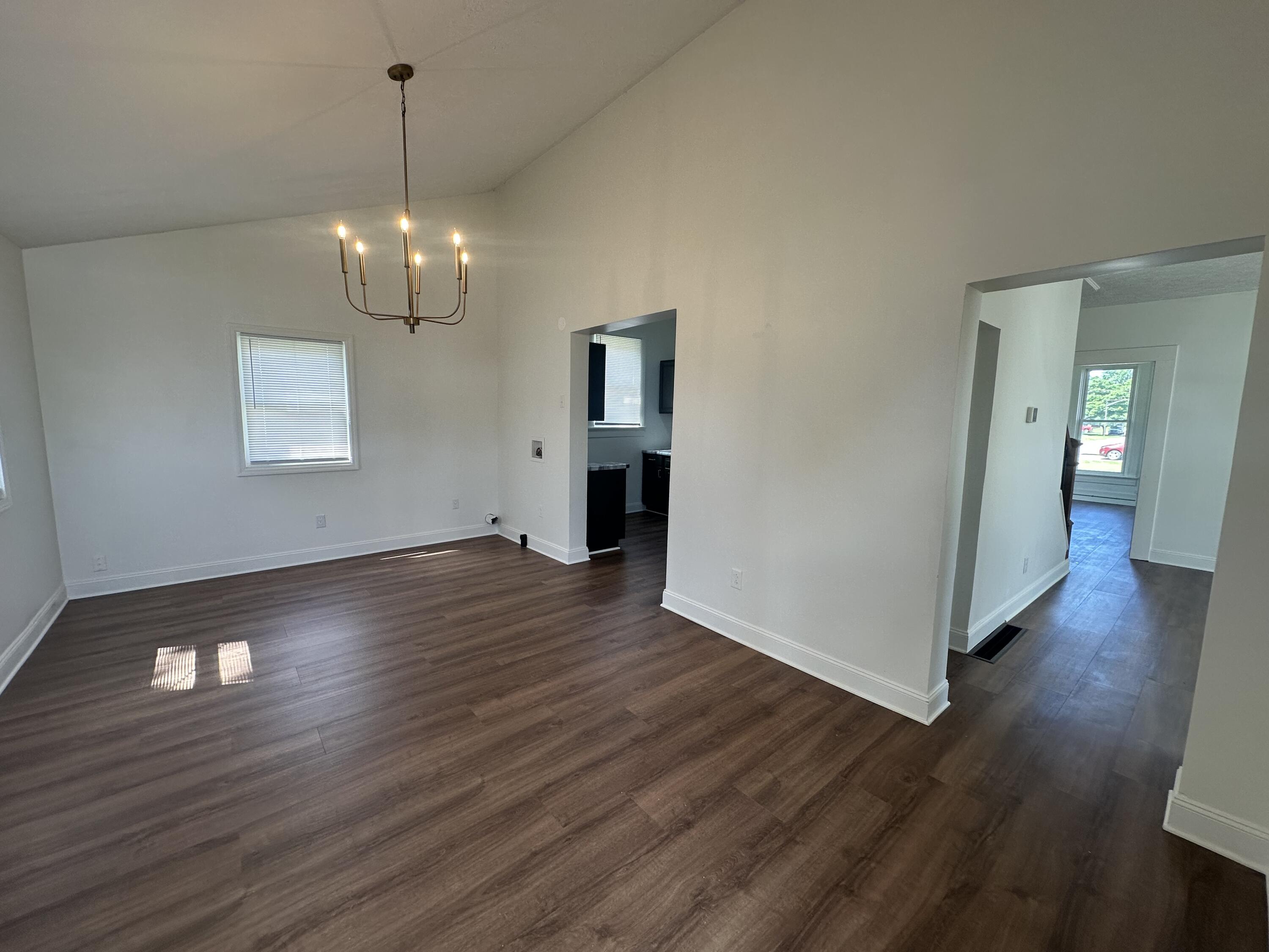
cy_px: 476
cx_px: 634
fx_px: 513
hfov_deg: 102.1
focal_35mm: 14
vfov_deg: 85.7
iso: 100
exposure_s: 1/120
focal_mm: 2.22
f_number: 2.2
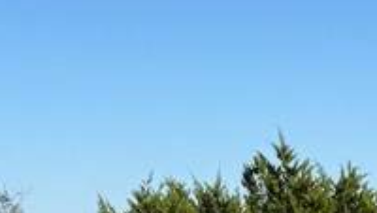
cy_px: 251
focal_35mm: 167
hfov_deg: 12.0
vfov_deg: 7.2
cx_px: 654
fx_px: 1671
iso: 80
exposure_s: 1/4673
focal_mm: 6.76
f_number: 1.78
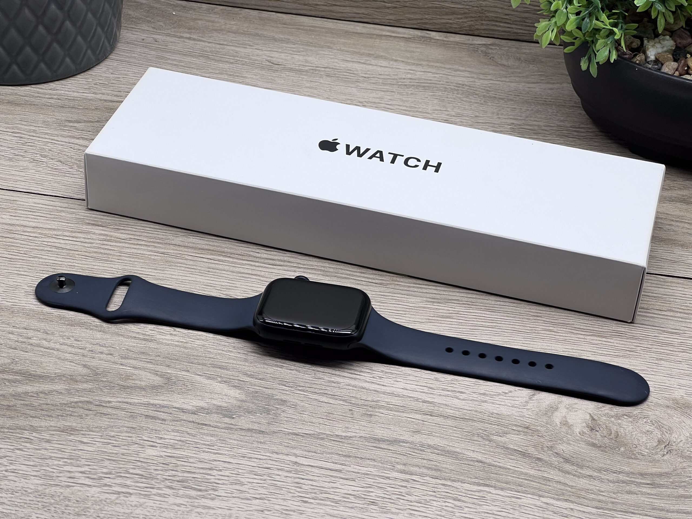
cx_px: 346
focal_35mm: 77
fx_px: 1539
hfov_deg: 25.3
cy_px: 260
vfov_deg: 19.1
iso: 40
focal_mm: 9
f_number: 2.8
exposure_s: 1/99
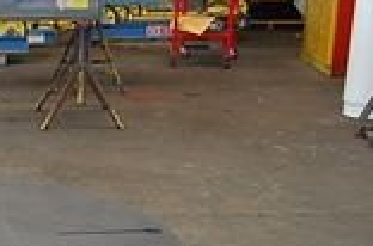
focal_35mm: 110
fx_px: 1136
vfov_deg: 11.9
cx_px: -249
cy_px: 356
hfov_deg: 16.3
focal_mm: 19
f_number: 3.5
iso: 400
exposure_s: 1/60
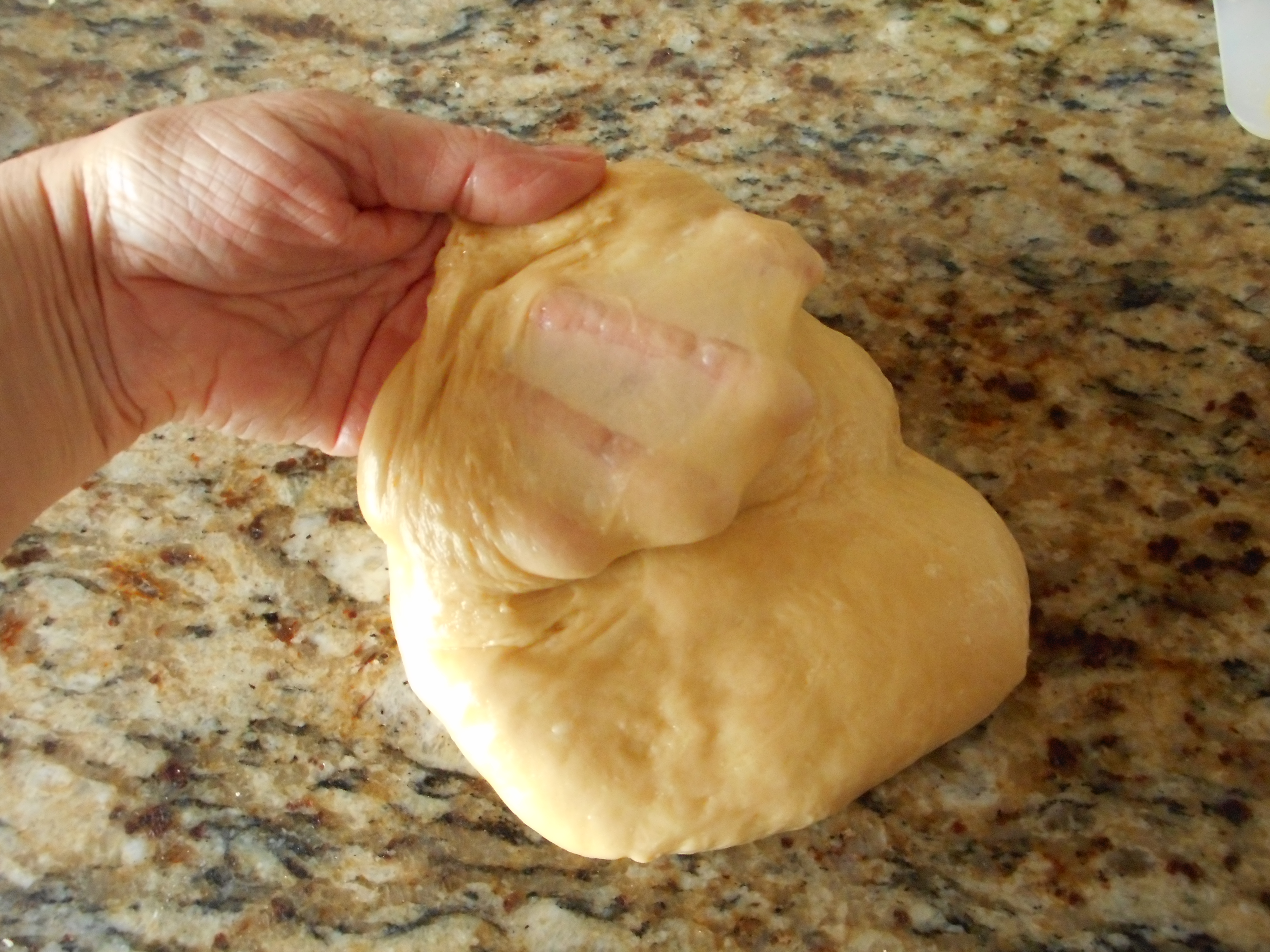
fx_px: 1247
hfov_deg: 54.0
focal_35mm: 34
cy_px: 476
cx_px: 635
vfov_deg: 41.8
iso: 560
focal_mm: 6
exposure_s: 1/8
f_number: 4.2
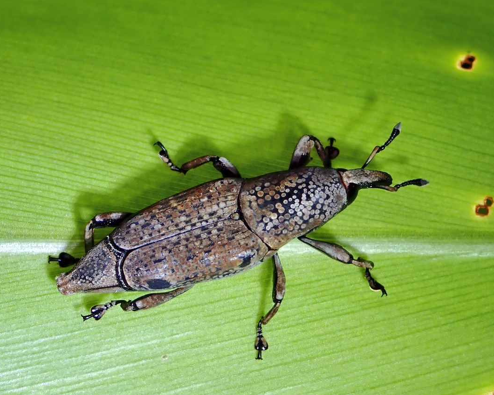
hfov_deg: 18.3
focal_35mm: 105
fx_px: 1535
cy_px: 198
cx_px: 240
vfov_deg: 14.7
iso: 100
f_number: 6.3
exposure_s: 1/640
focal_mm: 18
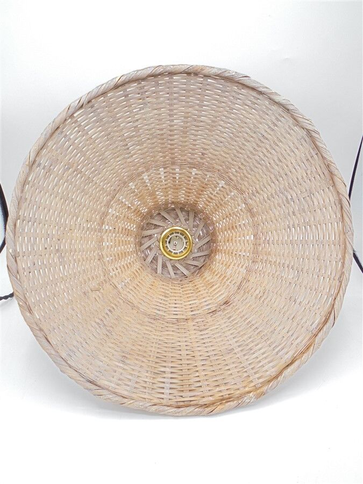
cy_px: 242
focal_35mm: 29
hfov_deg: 48.2
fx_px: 405
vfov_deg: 61.7
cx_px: 182
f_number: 3.7
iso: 100
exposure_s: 1/100
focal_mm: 5.3
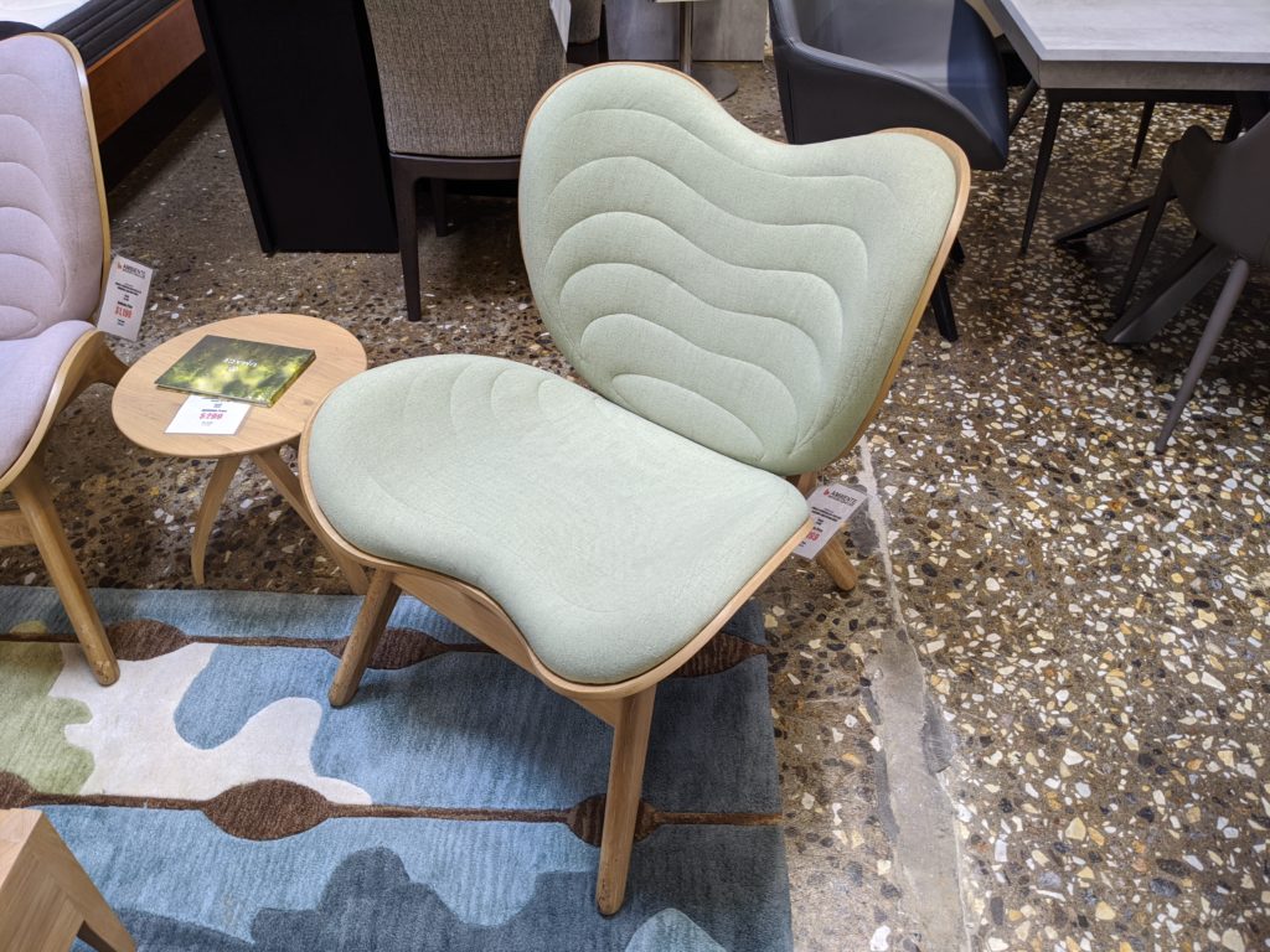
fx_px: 991
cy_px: 476
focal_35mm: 27
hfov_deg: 65.3
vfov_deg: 51.4
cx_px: 635
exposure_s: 1/24
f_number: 1.73
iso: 66
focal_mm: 4.38
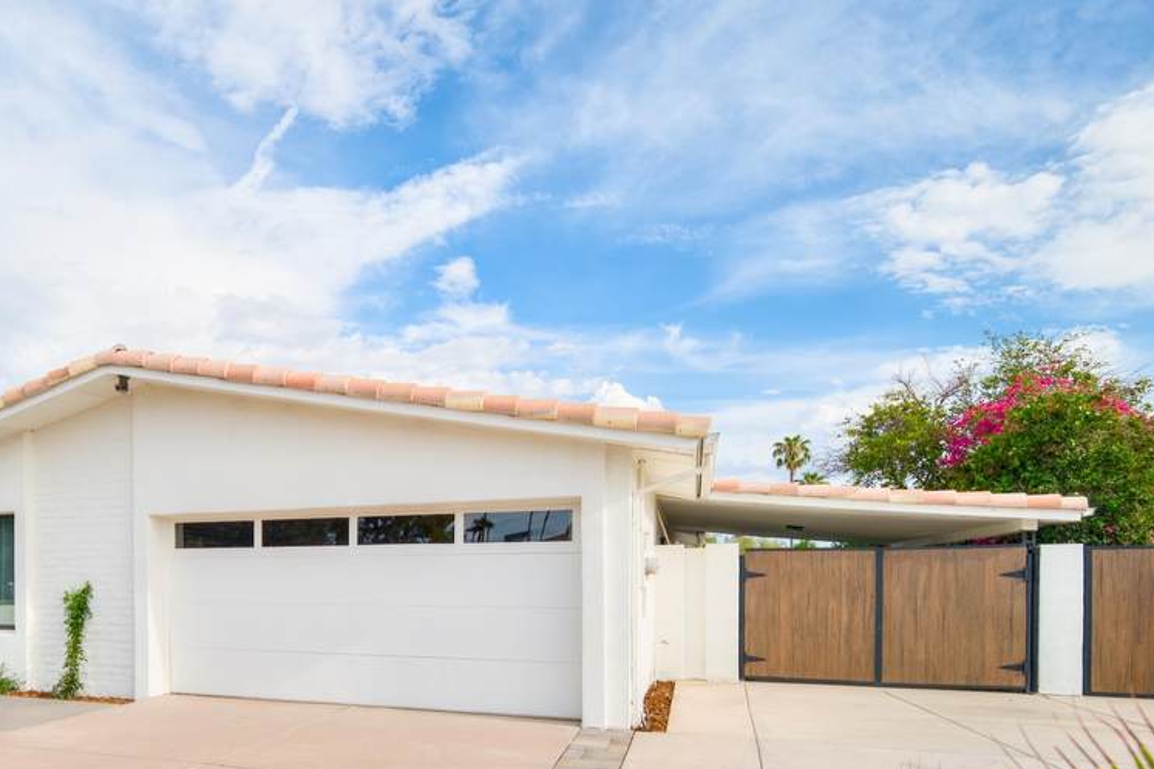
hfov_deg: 71.0
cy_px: 584
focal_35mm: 24
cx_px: 360
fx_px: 769
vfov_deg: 50.7
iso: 100
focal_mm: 14
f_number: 4
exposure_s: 1/1600
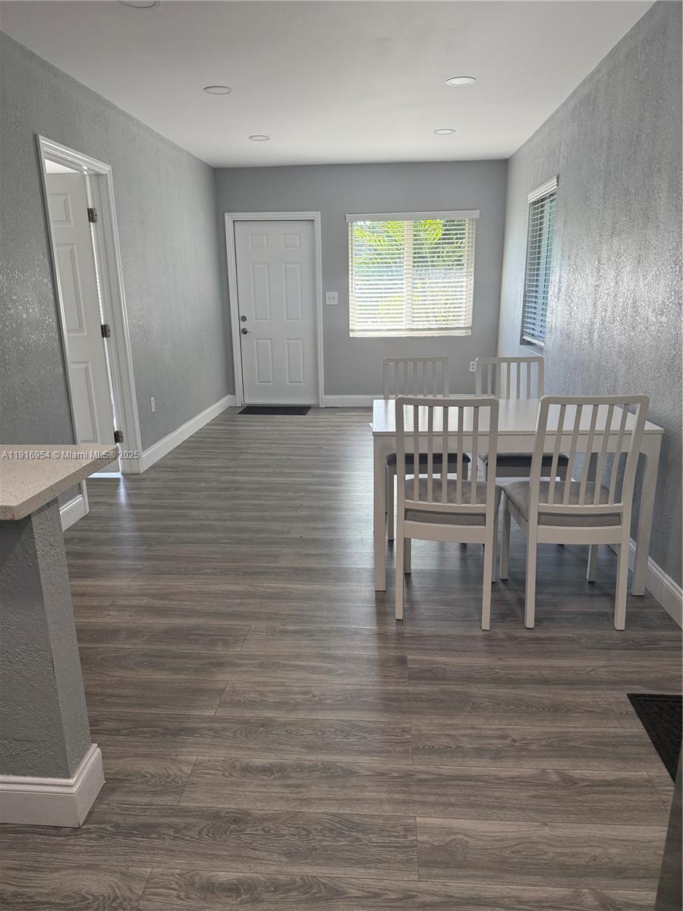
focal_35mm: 24
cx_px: 342
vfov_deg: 71.6
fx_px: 631
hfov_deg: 56.8
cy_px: 456
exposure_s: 1/228
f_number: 1.78
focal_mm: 6.76
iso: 160
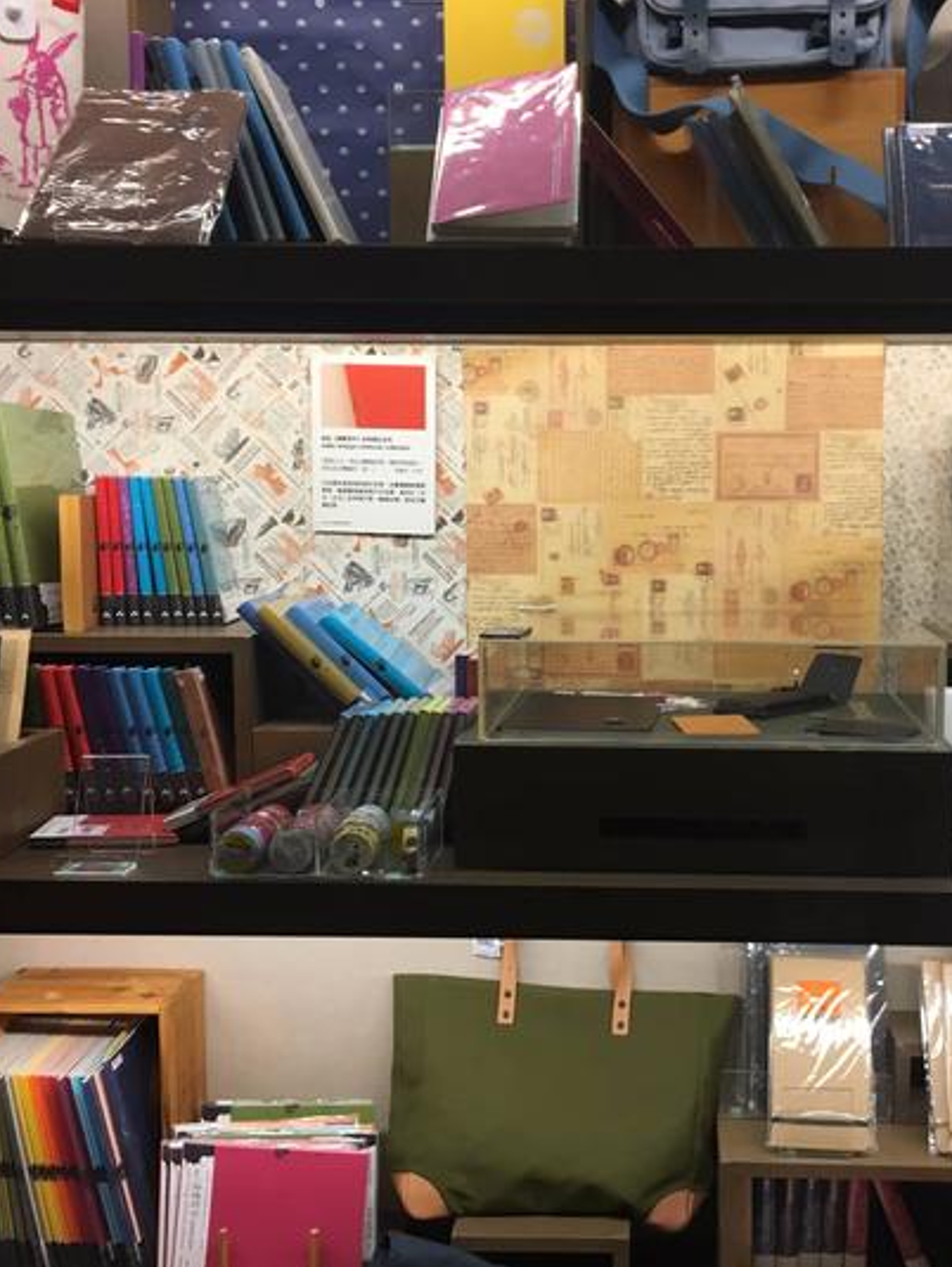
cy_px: 635
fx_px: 1428
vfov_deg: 47.8
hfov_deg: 36.5
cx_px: 637
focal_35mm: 39
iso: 32
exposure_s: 1/33
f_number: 2.2
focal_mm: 4.15
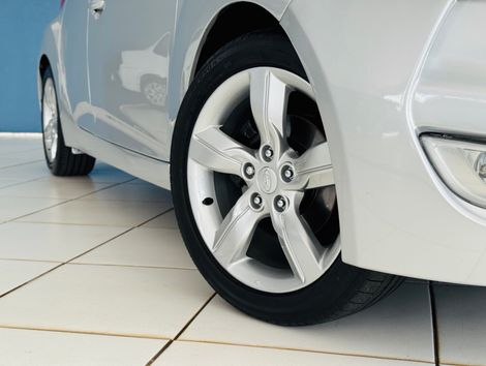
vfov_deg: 30.3
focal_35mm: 48
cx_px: 243
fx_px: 675
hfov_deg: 39.6
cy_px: 183
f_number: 1.78
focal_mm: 6.76
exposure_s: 1/207
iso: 64
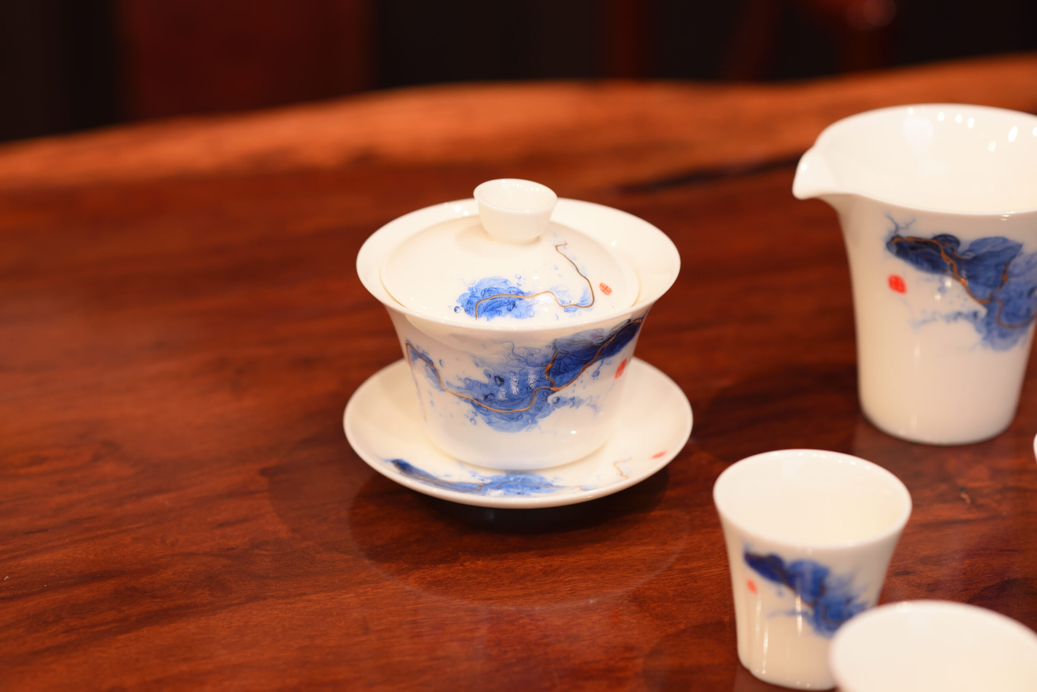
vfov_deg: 16.1
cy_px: 346
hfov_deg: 23.9
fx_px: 2449
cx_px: 518
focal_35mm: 85
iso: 500
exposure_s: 1/125
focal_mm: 85
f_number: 4.5
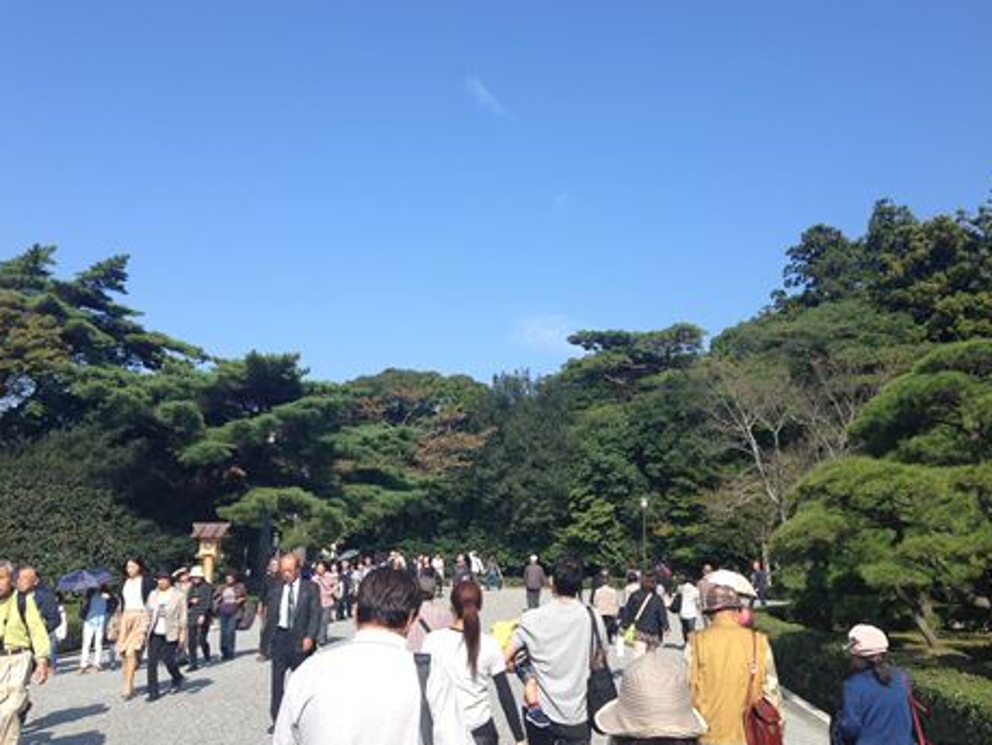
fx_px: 1032
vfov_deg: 39.7
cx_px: 520
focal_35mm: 36
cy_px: 387
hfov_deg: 51.3
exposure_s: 1/1232
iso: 50
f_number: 2.4
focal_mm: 4.12
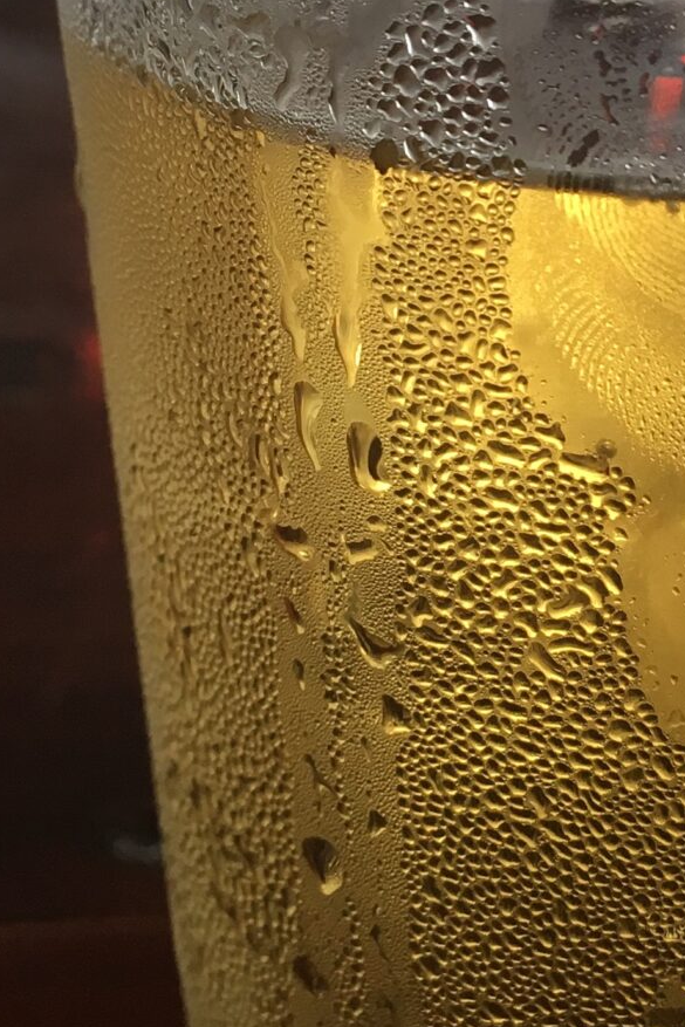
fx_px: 2510
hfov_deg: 15.5
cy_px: 271
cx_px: 475
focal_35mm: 88
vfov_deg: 22.9
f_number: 2.2
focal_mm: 4.15
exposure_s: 1/30
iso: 50
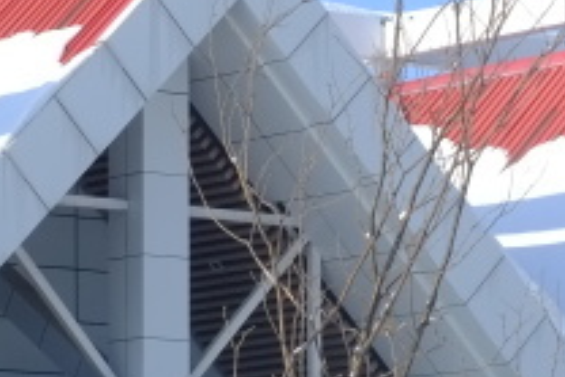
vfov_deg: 5.3
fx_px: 4099
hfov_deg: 7.9
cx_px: 166
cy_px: 191
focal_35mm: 261
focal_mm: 35
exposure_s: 1/180
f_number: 11
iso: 200
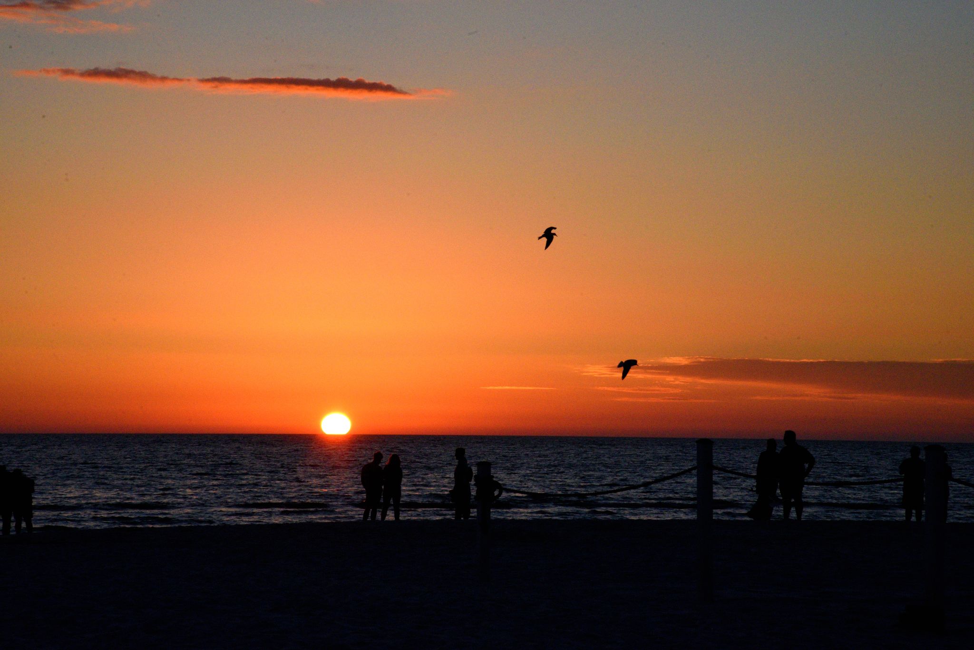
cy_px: 325
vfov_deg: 13.1
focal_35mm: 105
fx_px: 2842
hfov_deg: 19.4
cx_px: 487
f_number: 20
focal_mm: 105
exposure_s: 1/1600
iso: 5000
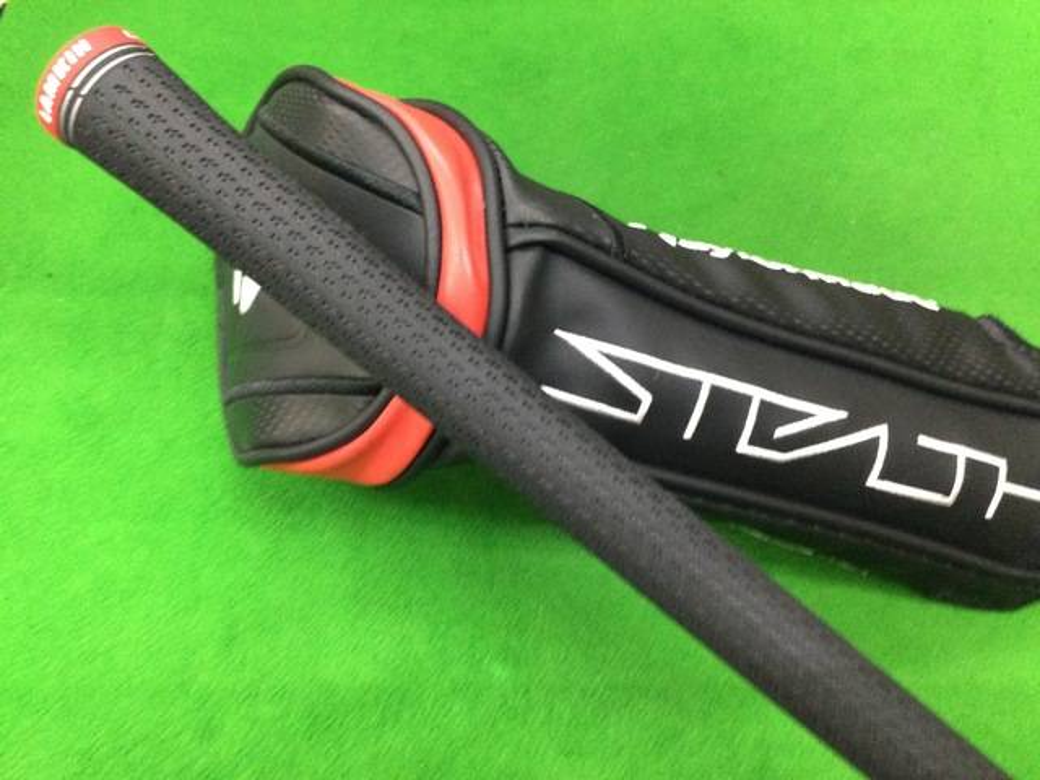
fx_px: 931
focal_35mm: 31
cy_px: 390
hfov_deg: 58.4
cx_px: 520
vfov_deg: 45.4
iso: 200
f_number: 2.4
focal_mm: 3.3
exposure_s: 1/24
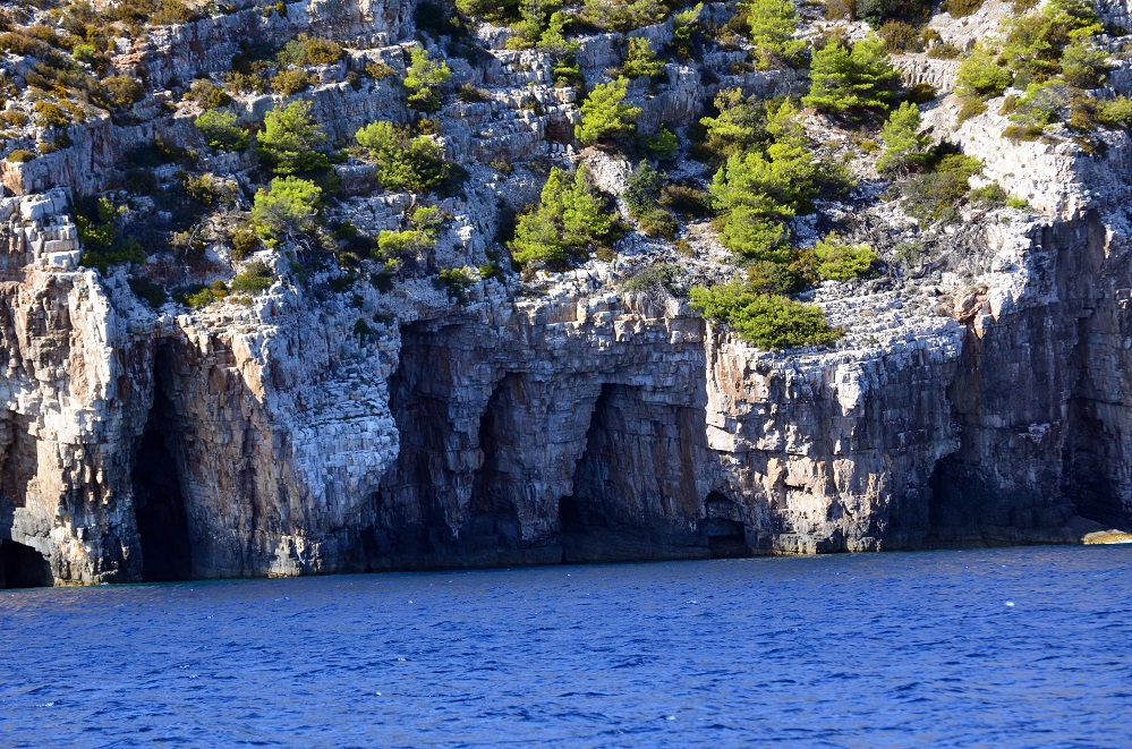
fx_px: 7293
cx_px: 566
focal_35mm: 232
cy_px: 374
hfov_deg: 8.9
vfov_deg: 5.9
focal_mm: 155
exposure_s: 1/2000
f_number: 4.8
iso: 640
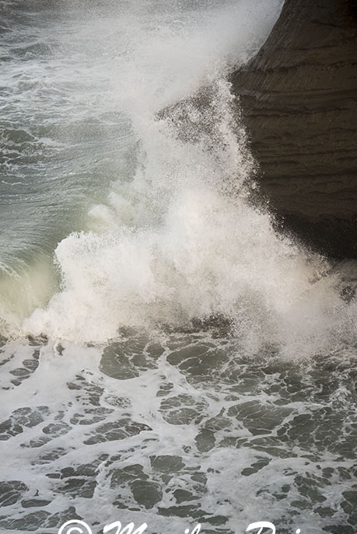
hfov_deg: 9.1
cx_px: 159
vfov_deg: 13.6
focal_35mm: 151
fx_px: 2243
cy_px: 283
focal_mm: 135
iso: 100
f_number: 5.6
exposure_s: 1/750
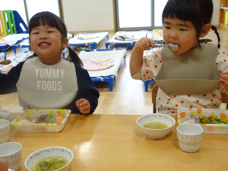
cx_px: 114
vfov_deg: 37.7
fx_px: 250
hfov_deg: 49.0
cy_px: 86
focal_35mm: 38
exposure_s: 1/40
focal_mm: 6.6
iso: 200
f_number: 4
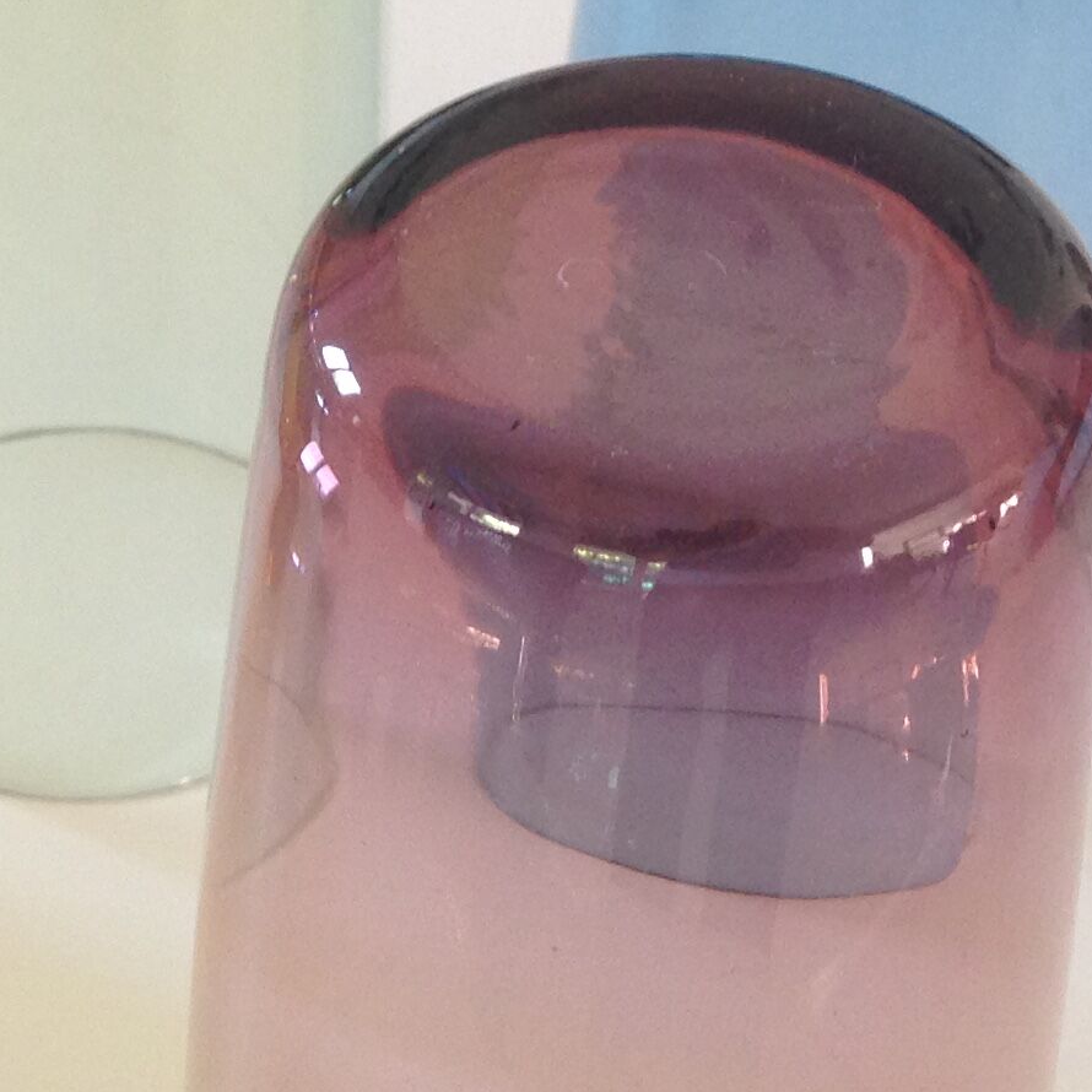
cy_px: 574
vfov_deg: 16.3
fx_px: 3819
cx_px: -196
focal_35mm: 107
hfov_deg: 15.7
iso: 100
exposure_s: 1/20
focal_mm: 4.12
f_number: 2.4
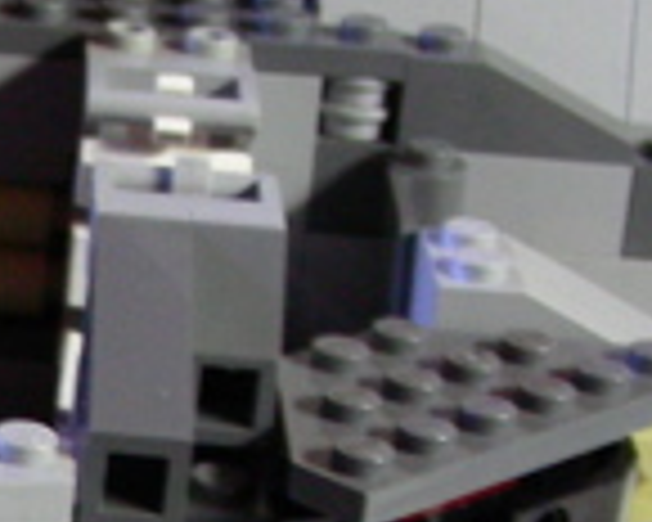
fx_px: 3165
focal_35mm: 164
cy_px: 752
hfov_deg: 11.3
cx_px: -306
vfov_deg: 9.2
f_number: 3.5
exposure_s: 1/9.9
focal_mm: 6.3
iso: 200
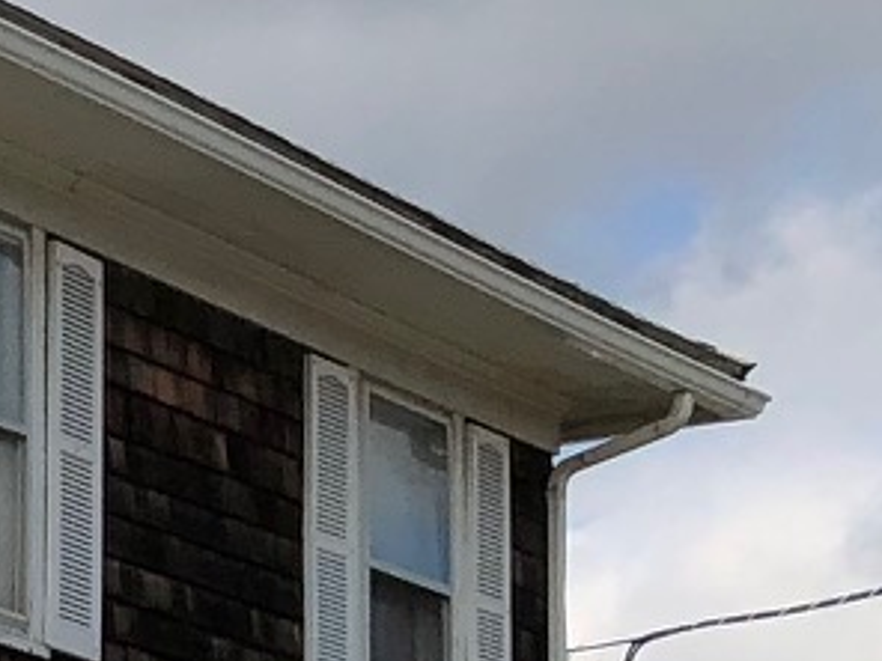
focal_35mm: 191
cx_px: -1782
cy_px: 1289
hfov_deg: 8.6
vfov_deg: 7.5
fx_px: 4867
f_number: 1.8
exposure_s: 1/3690
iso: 20
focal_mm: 3.99
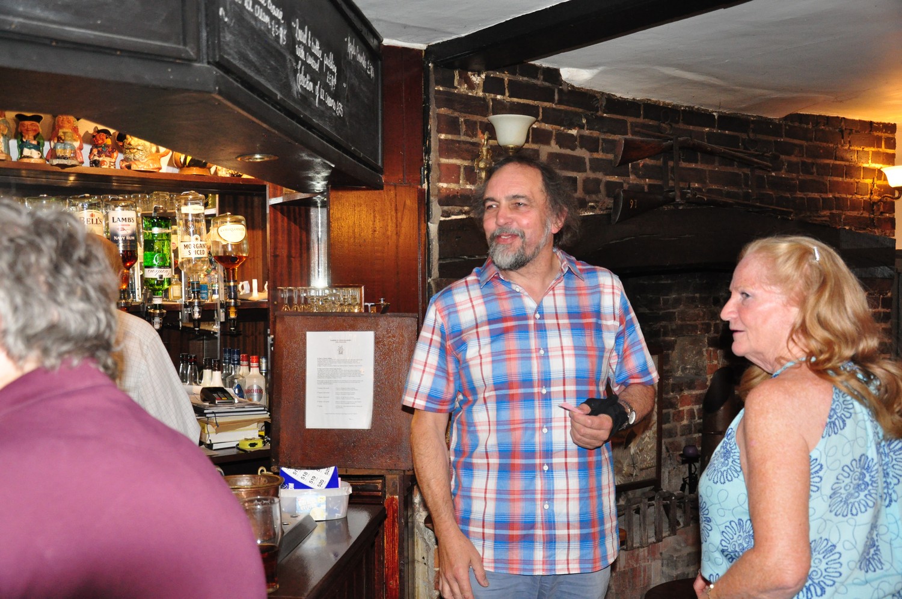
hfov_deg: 51.3
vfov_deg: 35.4
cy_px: 300
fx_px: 938
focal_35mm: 38
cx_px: 451
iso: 1600
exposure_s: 1/60
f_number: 5
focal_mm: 25
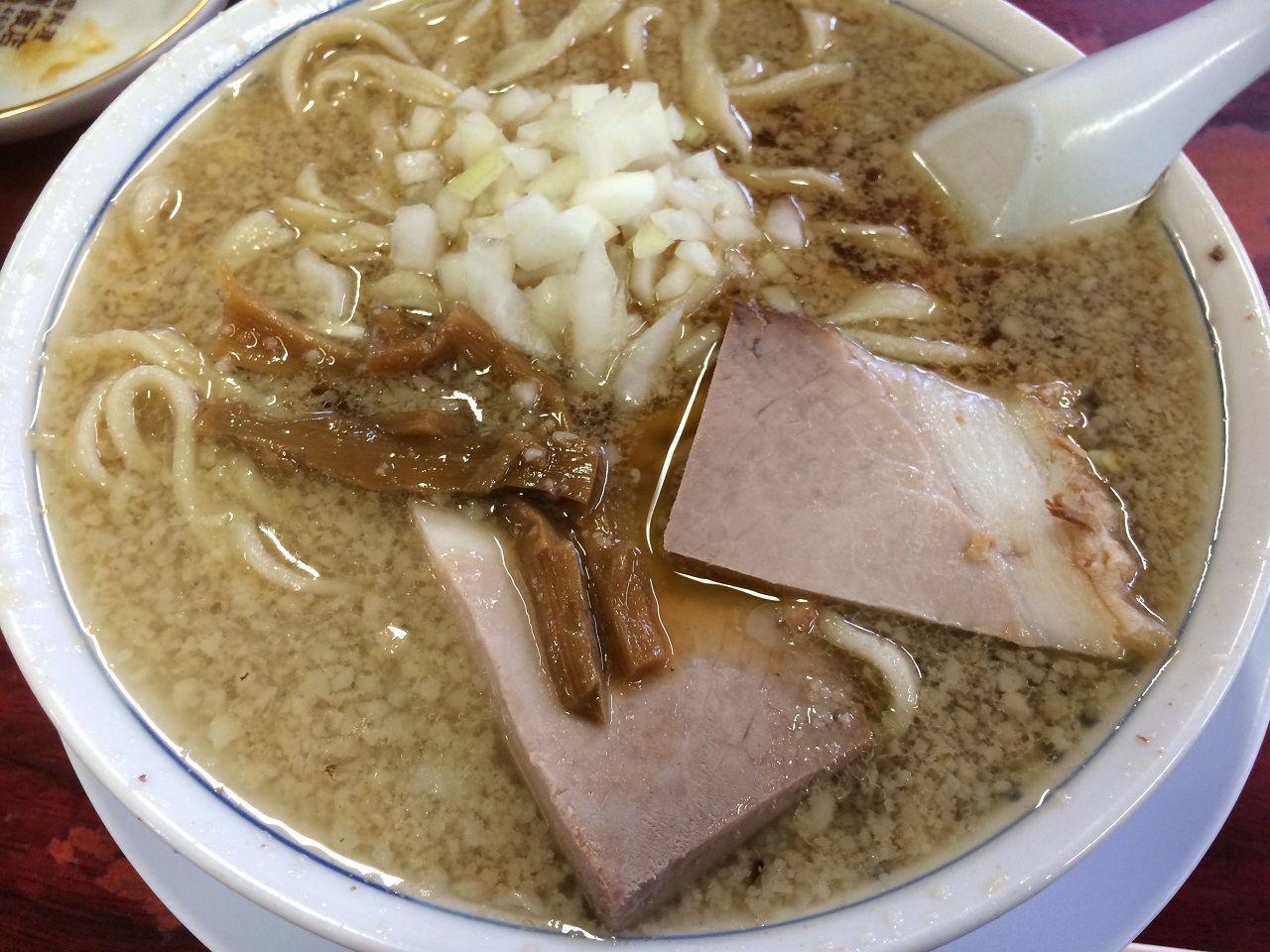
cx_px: 635
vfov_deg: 46.8
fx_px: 1101
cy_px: 476
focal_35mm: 30
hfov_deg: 60.0
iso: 100
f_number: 2.2
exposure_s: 1/30
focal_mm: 4.12
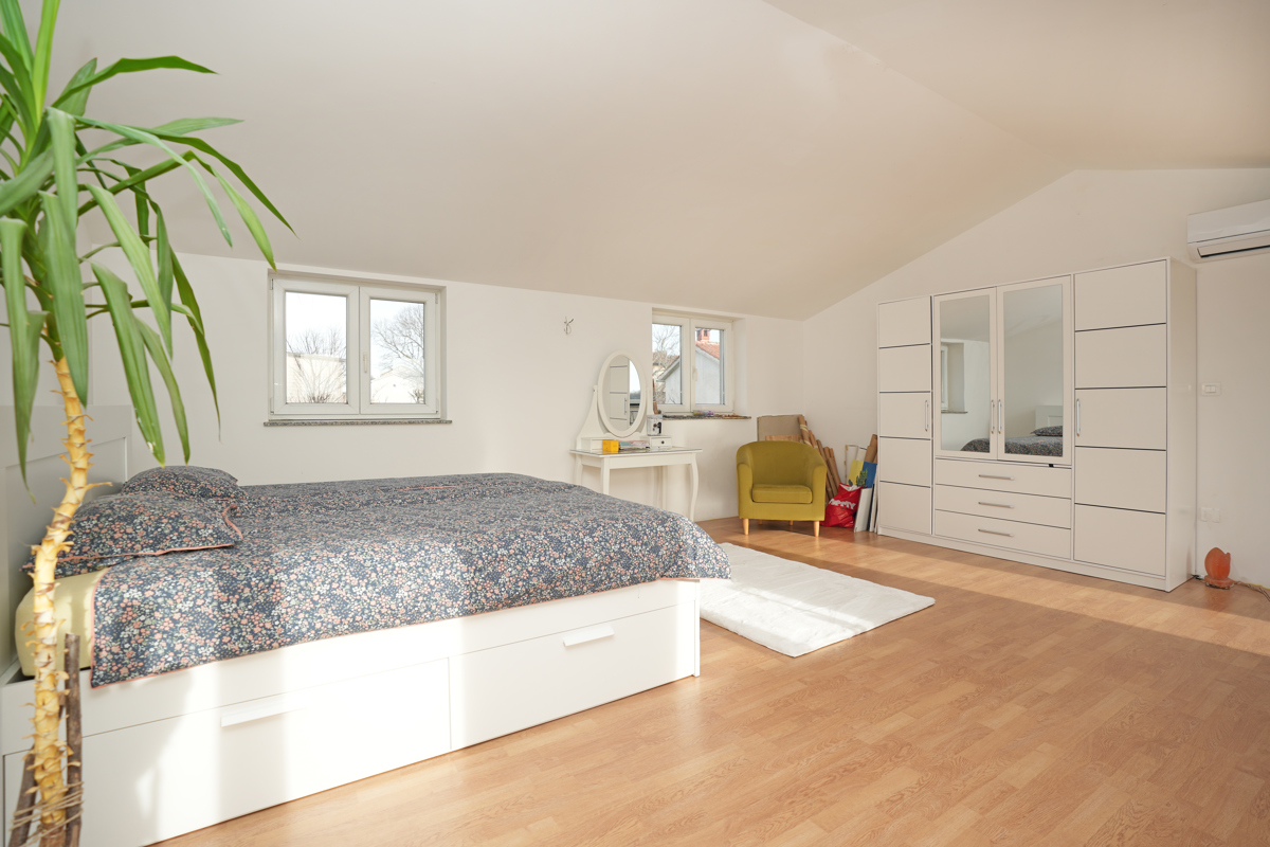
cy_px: 424
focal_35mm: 16
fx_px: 564
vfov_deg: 73.7
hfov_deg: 96.7
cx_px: 635
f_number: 4
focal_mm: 16
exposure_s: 1/250
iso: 100
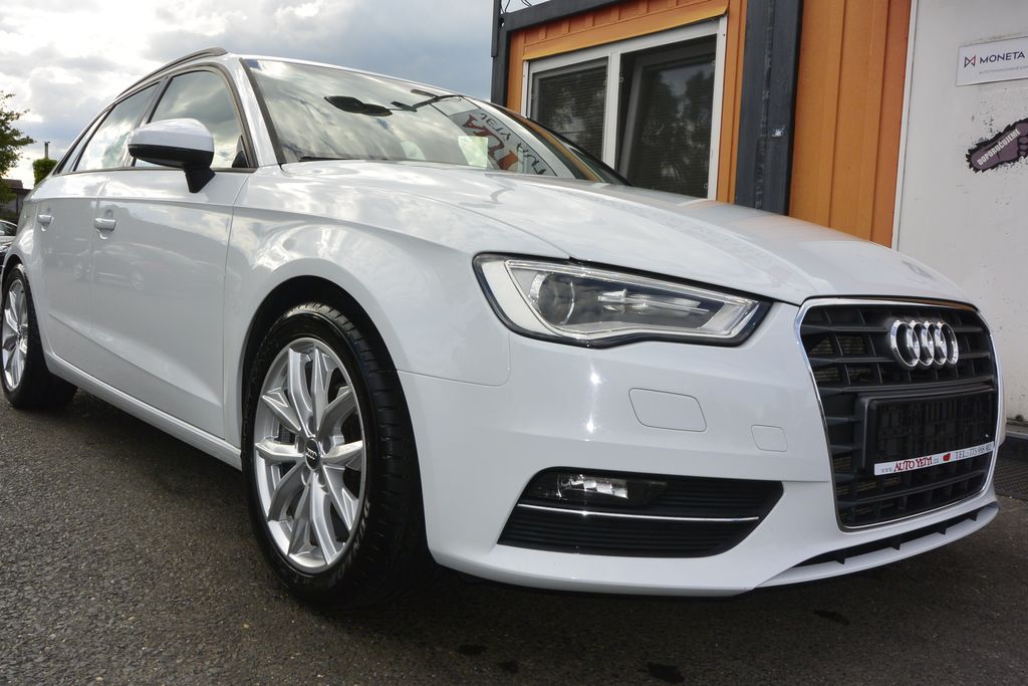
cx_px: 514
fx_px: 885
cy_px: 343
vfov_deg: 42.3
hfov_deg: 60.3
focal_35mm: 31
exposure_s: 1/250
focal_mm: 11.8
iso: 160
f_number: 9
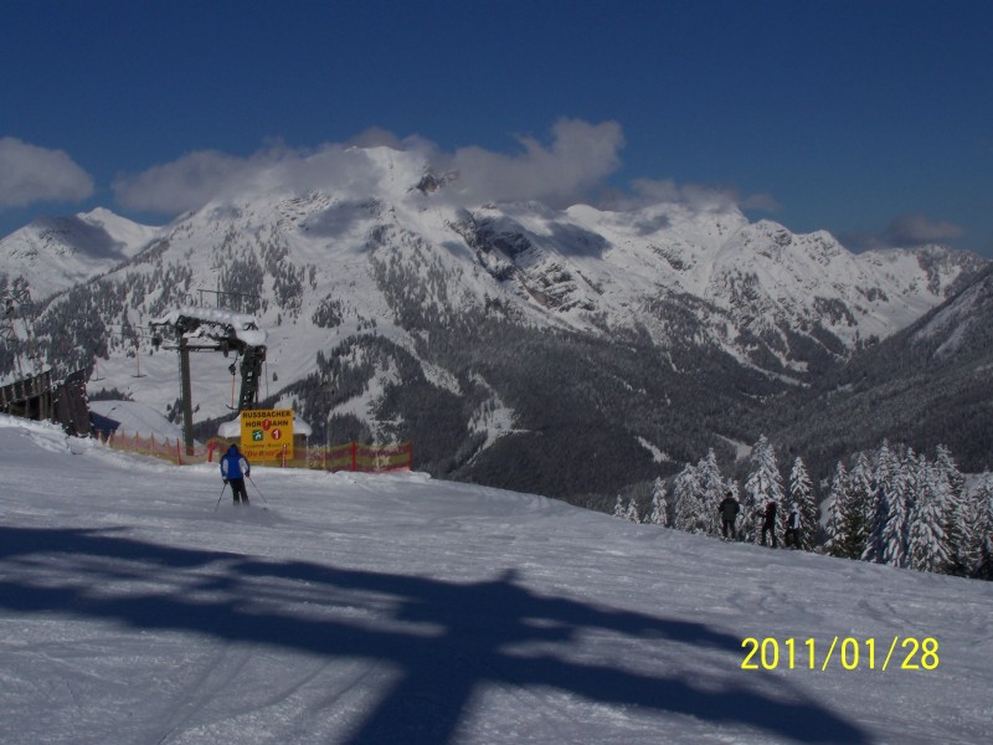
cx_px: 496
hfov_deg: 32.7
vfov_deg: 24.8
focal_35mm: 59
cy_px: 372
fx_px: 1692
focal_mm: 9.8
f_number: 6.3
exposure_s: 1/1250
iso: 64
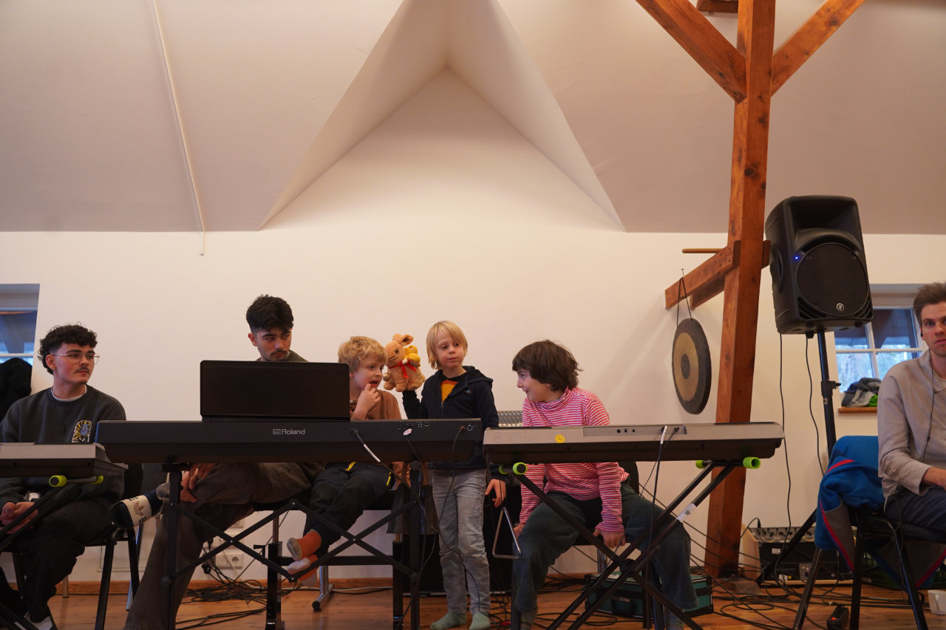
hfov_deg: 65.5
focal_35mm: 28
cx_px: 473
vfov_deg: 46.4
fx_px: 736
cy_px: 315
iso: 2000
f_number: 4
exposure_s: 1/160
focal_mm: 28
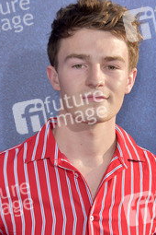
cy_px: 159
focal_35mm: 212
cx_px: 87
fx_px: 1378
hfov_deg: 6.5
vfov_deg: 9.7
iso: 125
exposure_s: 1/250
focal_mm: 135
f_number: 7.1
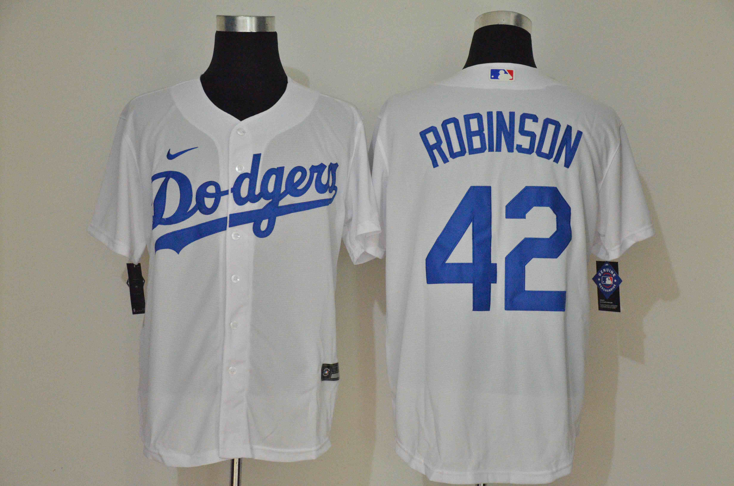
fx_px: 1465
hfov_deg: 28.1
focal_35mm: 72
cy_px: 243
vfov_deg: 18.8
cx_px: 367
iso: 4000
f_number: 5
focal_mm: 48
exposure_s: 1/100
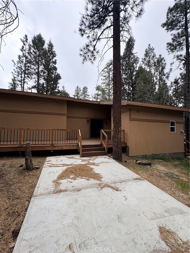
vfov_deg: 102.1
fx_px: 102
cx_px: 95
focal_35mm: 14
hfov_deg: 85.7
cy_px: 126
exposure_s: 1/359
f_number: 2.2
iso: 50
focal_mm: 2.22
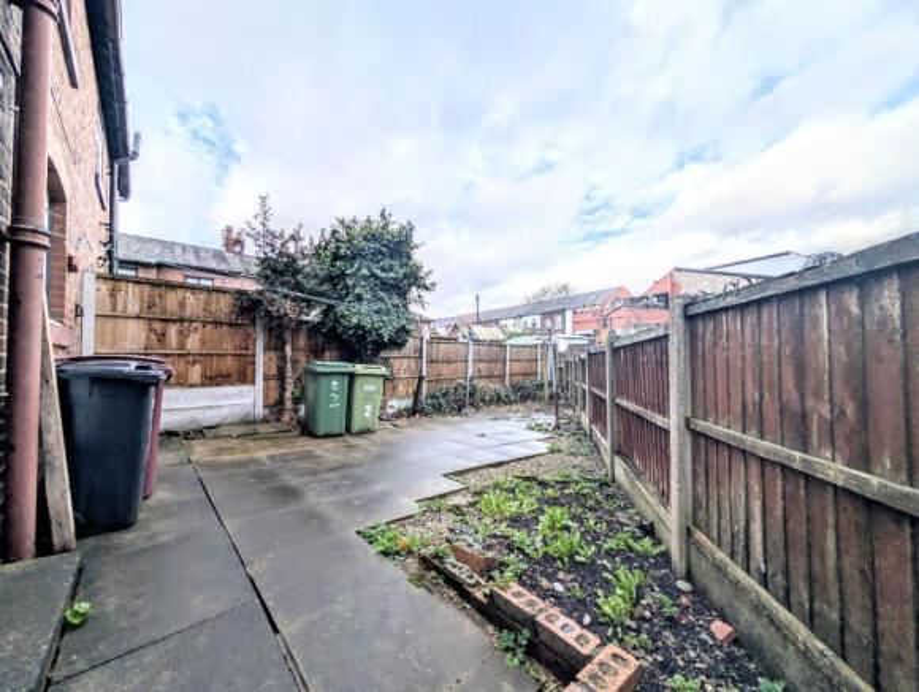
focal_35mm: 12
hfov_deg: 110.4
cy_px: 346
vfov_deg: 94.7
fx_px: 319
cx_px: 460
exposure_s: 1/2227
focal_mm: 2.02
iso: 55
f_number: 1.7
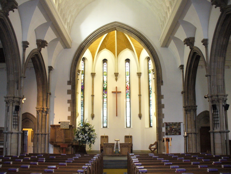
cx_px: 116
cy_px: 87
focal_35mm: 37
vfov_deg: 38.7
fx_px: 247
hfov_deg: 50.1
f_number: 2.8
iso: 400
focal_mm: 6.1
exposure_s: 1/30
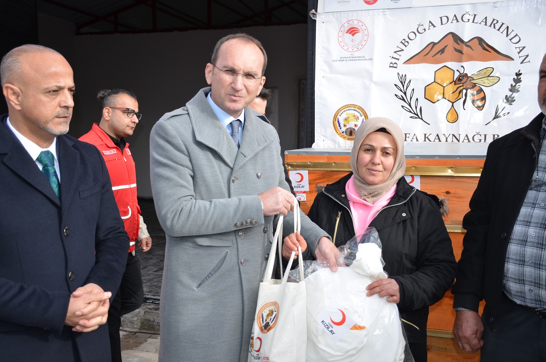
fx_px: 613
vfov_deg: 32.9
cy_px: 181
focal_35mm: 40
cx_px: 273
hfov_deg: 48.0
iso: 100
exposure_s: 1/250
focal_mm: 27
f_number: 4.5
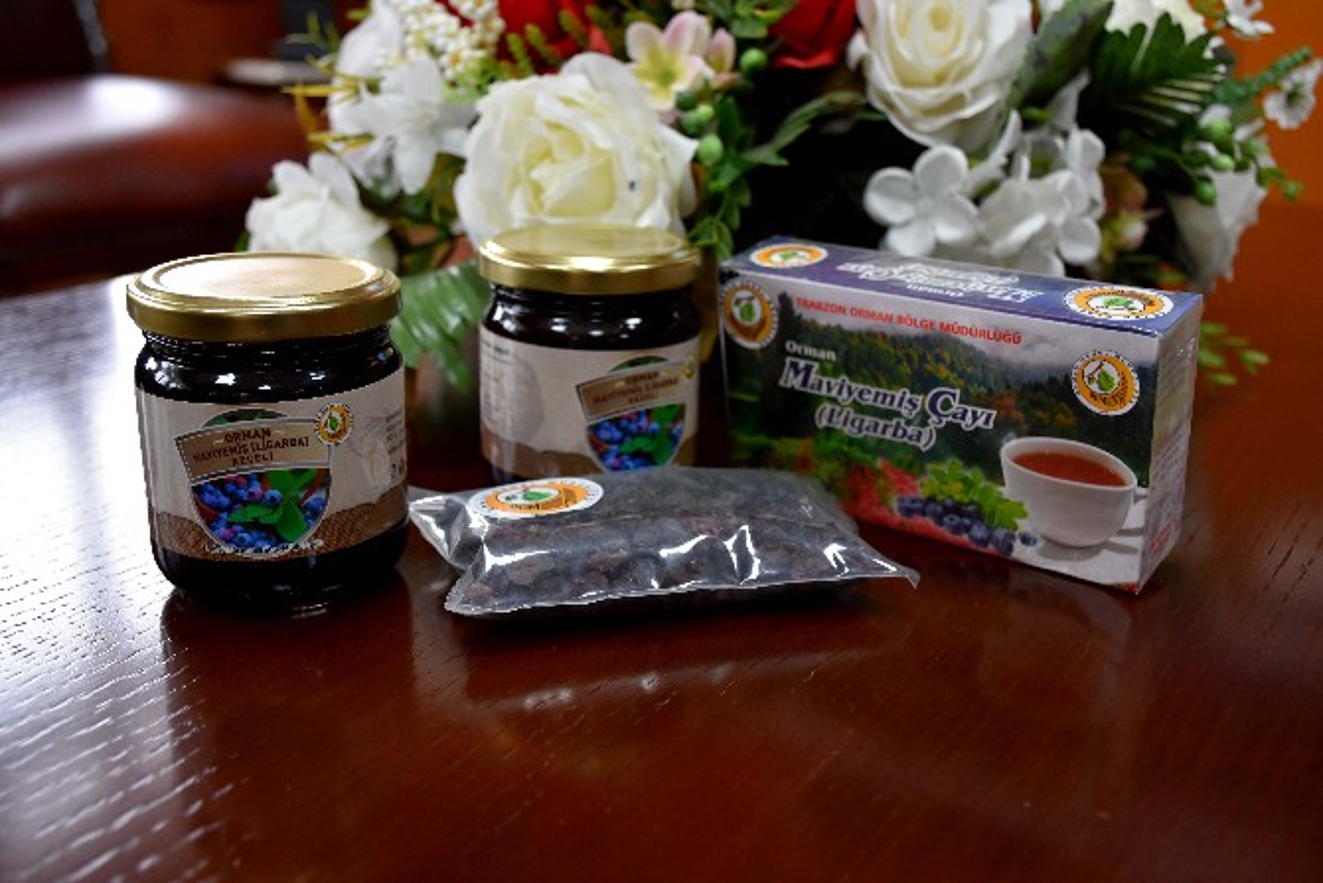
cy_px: 442
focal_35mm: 39
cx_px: 662
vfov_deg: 34.2
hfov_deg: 49.5
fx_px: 1433
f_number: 4.5
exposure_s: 1/80
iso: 800
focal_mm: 26
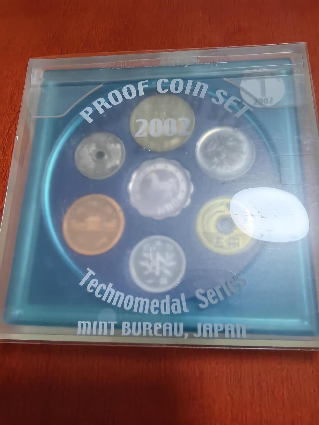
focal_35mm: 24
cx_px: 160
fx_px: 295
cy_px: 212
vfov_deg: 71.6
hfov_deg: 56.8
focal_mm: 1.68
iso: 125
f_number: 2.2
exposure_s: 1/50
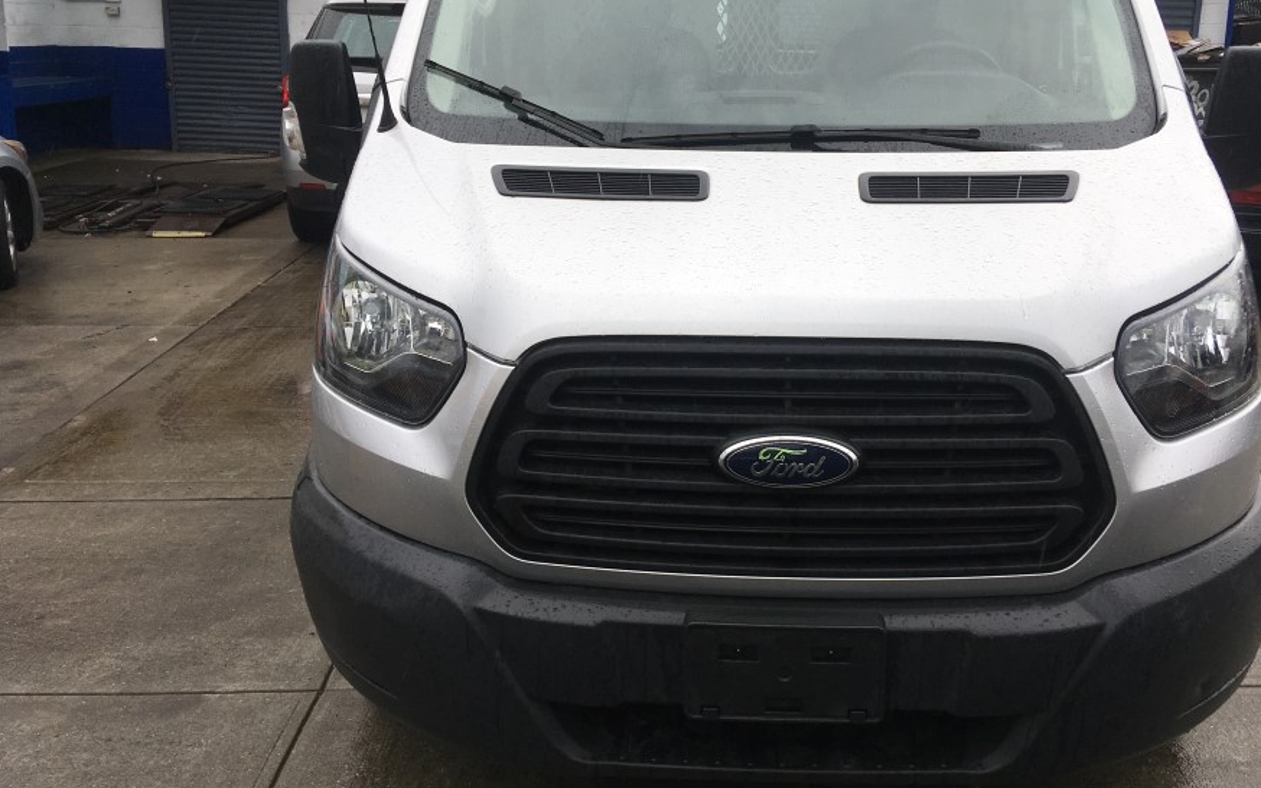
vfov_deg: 35.2
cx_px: 713
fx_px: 1237
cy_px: 313
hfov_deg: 53.9
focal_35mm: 36
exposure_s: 1/346
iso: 25
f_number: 2.2
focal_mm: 4.15
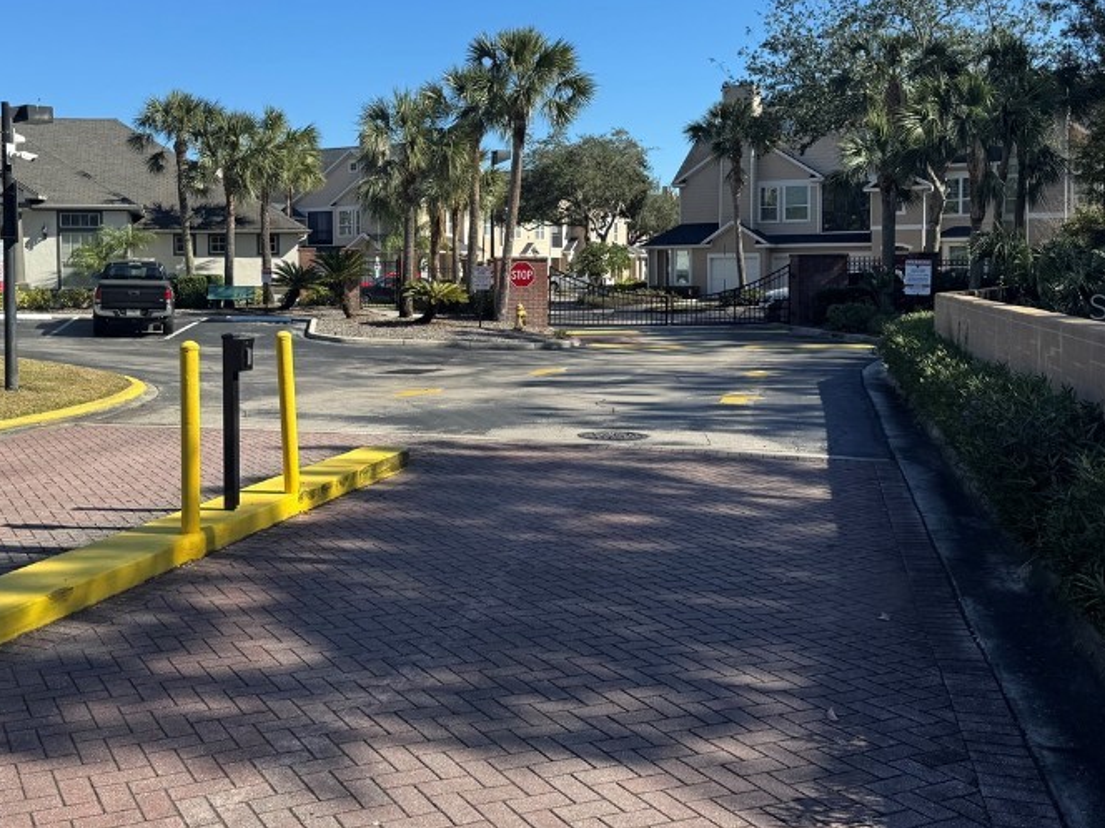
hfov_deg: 49.5
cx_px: 394
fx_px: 1181
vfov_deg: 38.4
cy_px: 306
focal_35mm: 37
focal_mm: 6.76
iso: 80
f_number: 1.78
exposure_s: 1/3597
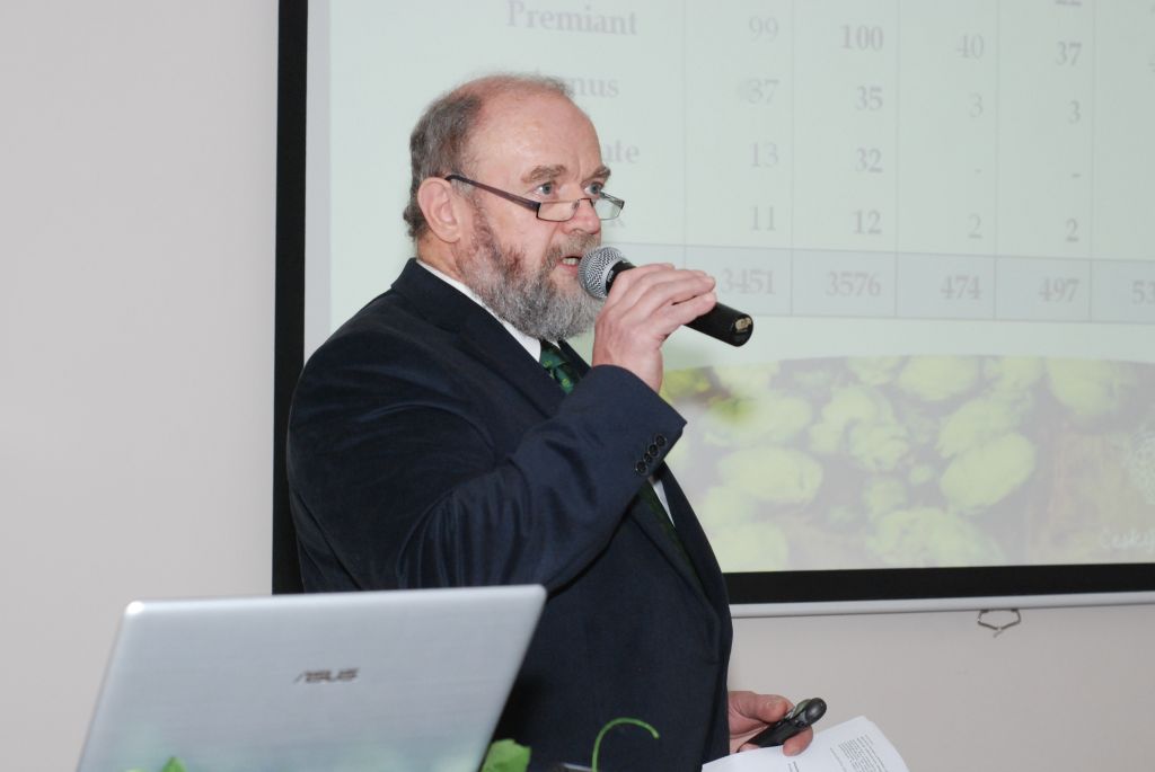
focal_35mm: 75
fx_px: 2409
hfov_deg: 27.0
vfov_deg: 18.2
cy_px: 386
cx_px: 578
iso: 800
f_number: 7.1
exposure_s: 1/60
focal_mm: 50
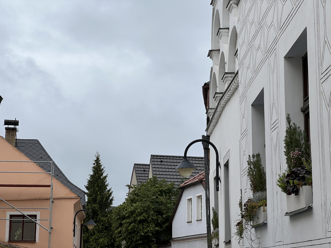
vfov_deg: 19.1
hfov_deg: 25.3
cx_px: 166
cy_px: 124
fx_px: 736
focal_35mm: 77
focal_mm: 9
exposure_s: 1/1004
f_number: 2.8
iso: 32
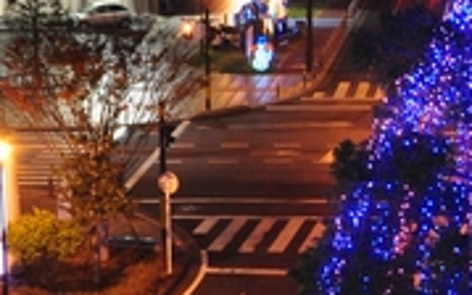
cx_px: 70
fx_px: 1094
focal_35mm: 85
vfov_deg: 15.4
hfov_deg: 23.8
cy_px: 133
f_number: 8
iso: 800
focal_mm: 18
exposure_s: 1/1.3
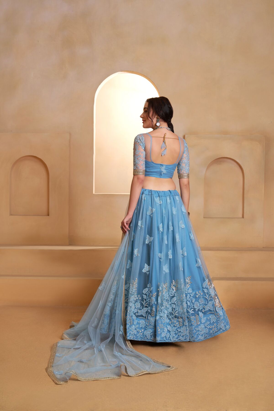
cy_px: 206
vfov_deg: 41.9
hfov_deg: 28.6
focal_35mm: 47
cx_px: 137
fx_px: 537
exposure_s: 1/200
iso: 160
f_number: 4.5
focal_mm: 47
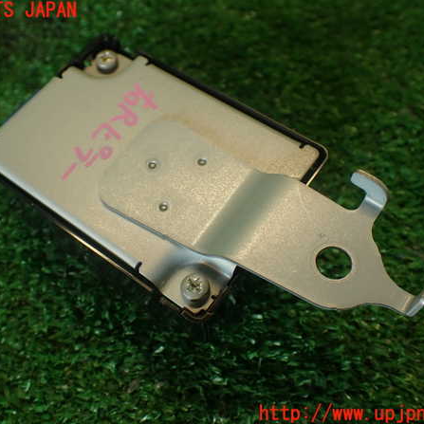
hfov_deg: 43.8
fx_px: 527
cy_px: 212
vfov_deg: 43.9
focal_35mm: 38
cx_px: 189
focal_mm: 5.79
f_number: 2.4
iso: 125
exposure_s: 1/60
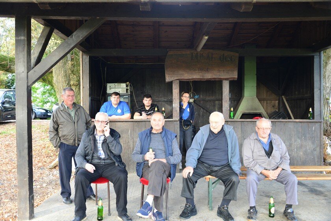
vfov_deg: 37.9
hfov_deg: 54.4
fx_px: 322
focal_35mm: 35
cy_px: 110
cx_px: 166
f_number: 4.5
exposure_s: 1/60
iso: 800
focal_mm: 35
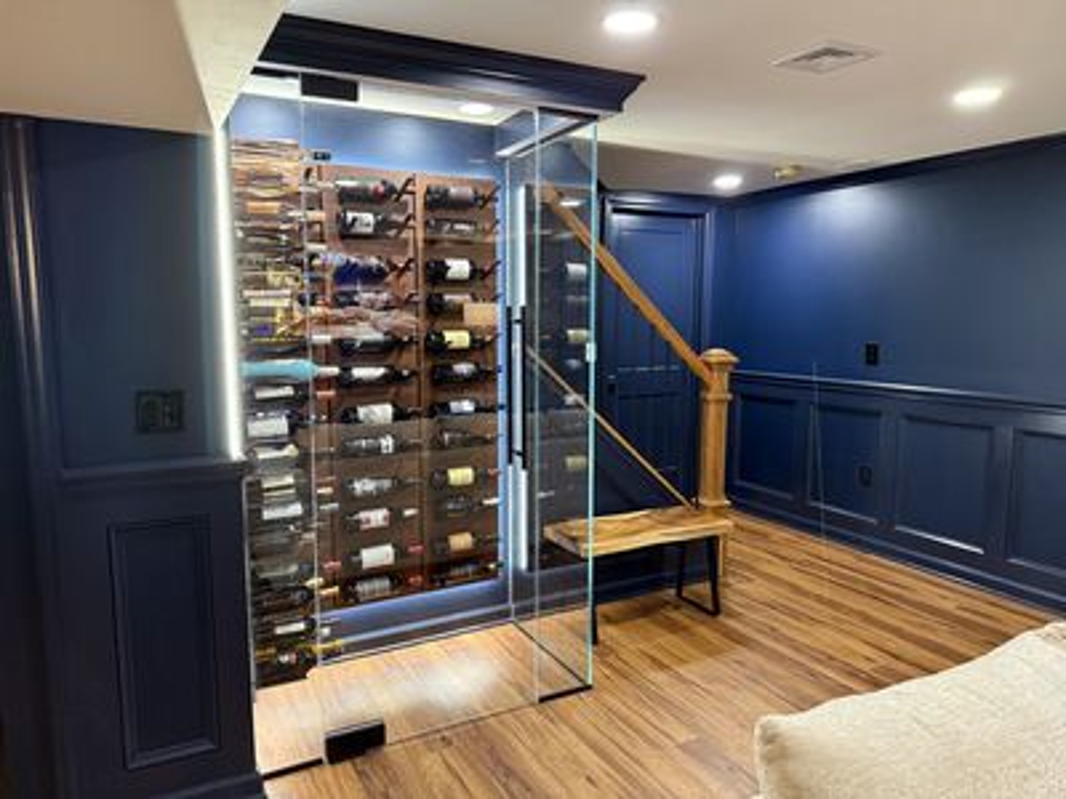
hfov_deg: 71.6
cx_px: 533
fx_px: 739
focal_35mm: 24
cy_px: 400
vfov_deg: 56.8
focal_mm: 6.76
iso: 640
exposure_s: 1/60
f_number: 1.78
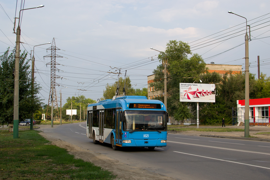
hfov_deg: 37.8
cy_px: 90
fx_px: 394
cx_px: 135
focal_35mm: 52
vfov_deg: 25.8
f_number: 6.3
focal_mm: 35
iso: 200
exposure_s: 1/800
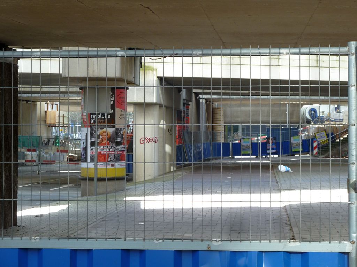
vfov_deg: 15.4
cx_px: 178
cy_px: 134
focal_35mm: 96
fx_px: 990
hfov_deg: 20.4
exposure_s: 1/60
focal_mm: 15.8
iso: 80
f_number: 4.3
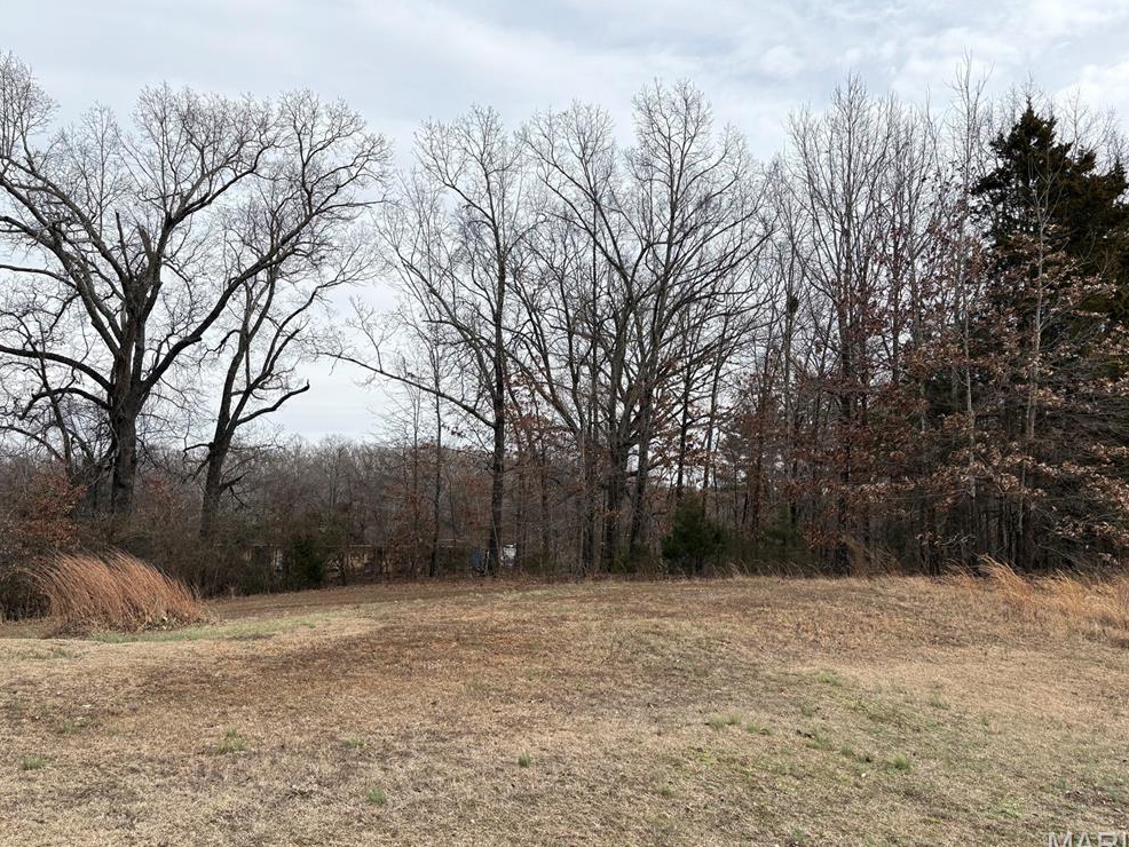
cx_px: 576
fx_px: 881
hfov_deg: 65.3
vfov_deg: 51.4
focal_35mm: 27
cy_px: 429
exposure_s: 1/3125
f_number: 1.6
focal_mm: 5.96
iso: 50
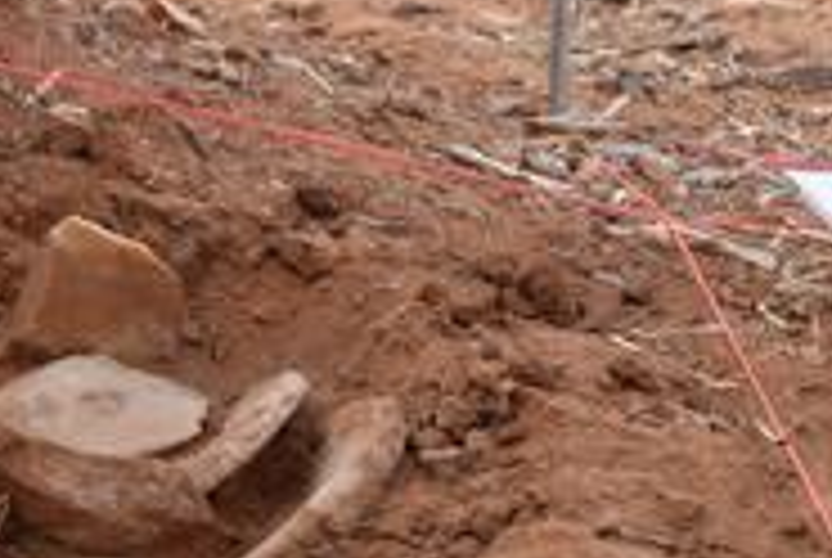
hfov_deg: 14.1
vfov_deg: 10.1
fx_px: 3148
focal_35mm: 136
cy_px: 403
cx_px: -396
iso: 200
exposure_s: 1/160
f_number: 5.6
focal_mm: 24
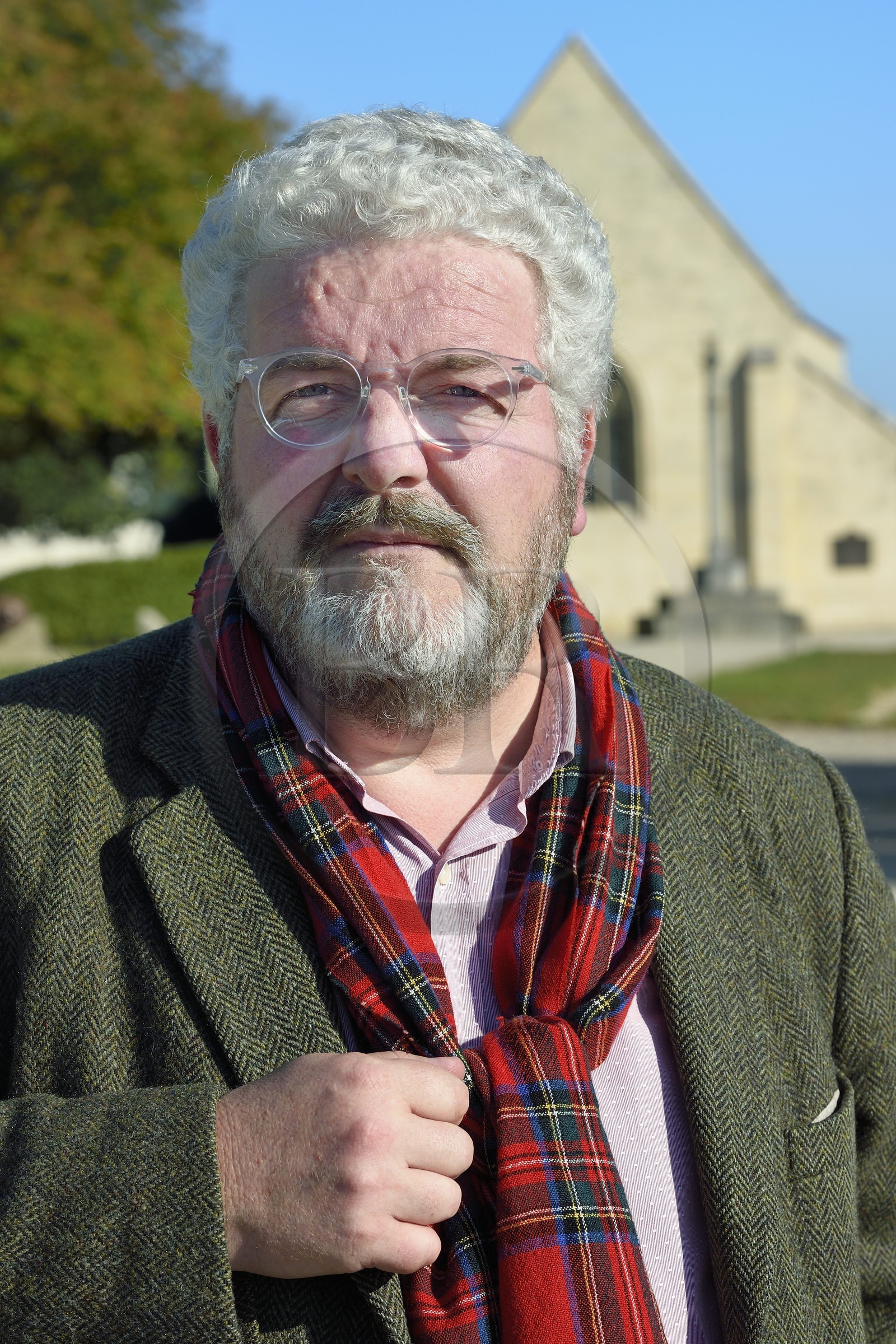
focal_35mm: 98
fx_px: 3658
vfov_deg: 20.8
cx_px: 448
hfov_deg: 14.0
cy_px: 672
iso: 200
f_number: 10
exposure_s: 1/320
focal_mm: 98
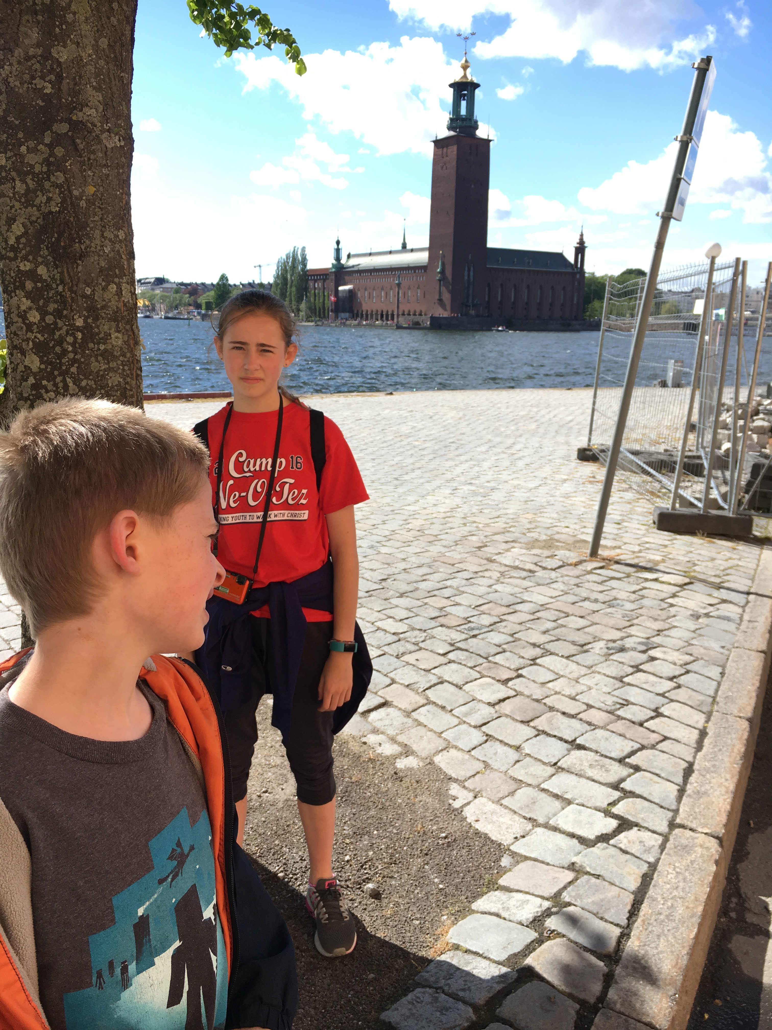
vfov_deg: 61.7
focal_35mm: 29
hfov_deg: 48.2
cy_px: 515
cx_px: 386
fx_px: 862
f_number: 2.2
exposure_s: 1/746
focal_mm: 4.15
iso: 25
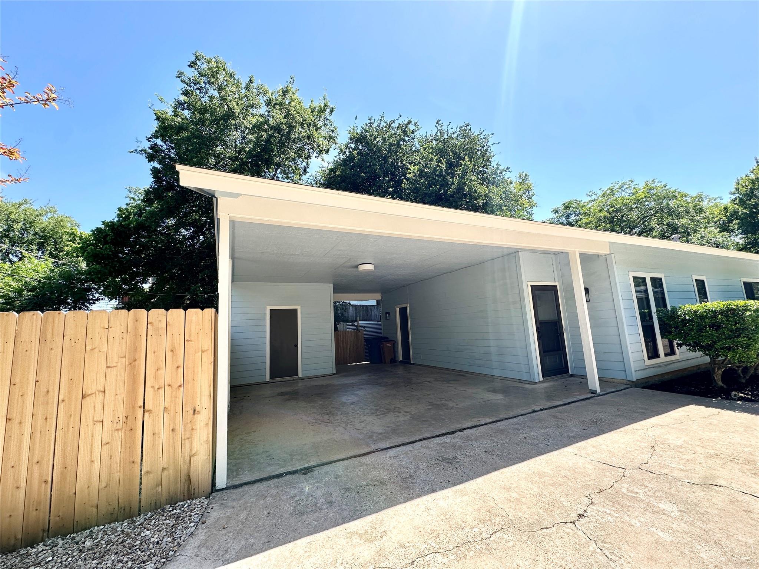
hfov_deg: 102.1
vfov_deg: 85.7
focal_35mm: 14
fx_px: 307
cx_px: 380
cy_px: 284
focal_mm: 2.22
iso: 40
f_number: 2.2
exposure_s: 1/593
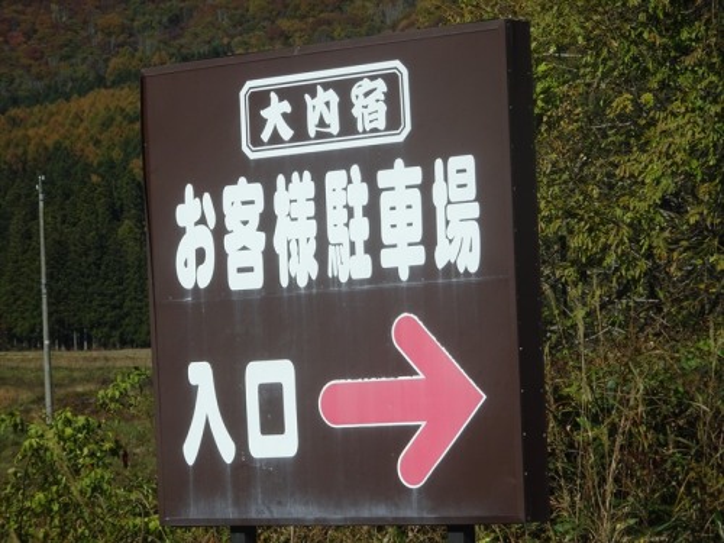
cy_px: 272
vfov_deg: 10.2
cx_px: 362
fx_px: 3054
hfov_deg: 13.5
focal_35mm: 146
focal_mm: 24.99
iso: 80
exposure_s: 1/640
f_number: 5.6
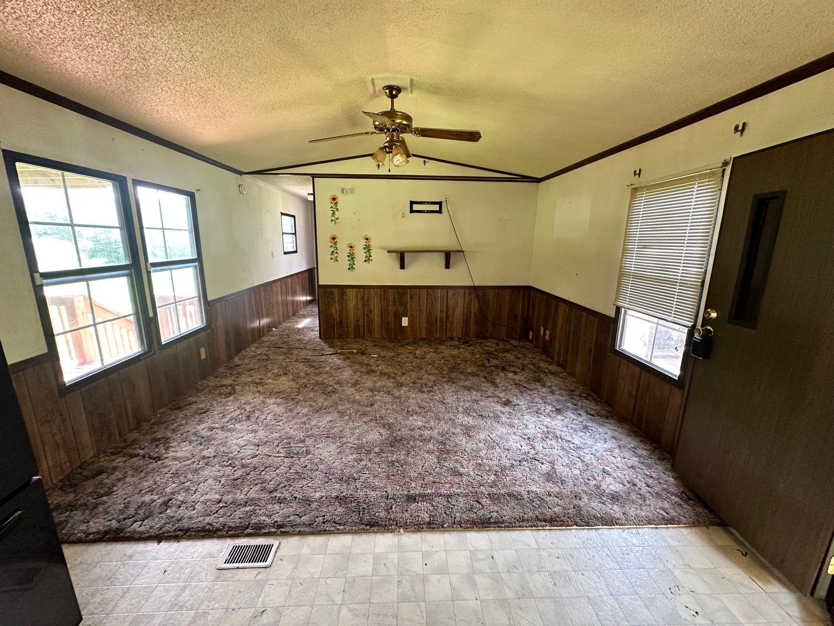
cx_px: 417
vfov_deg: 85.7
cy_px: 313
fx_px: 337
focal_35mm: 14
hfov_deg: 102.1
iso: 320
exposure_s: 1/67
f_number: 2.2
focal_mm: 2.22
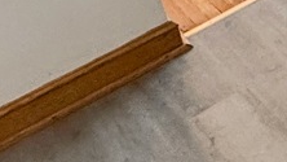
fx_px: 754
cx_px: 723
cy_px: -258
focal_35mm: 99
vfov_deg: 10.2
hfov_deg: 13.8
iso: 250
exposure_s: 1/60
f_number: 2.2
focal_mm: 2.22
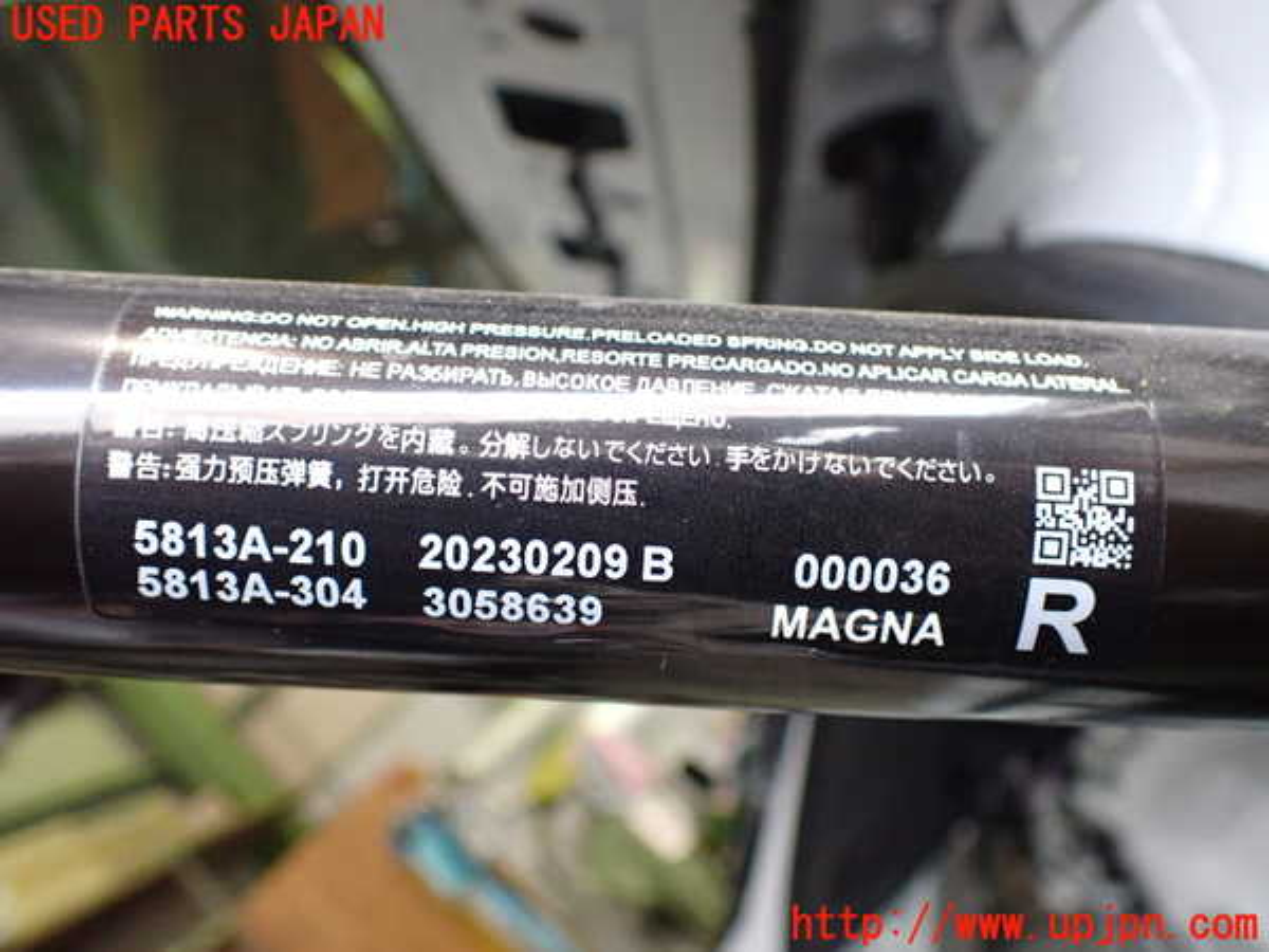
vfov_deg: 46.8
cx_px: 634
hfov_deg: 60.0
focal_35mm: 30
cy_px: 476
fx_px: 1100
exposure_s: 1/80
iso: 800
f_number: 2.3
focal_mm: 5.4
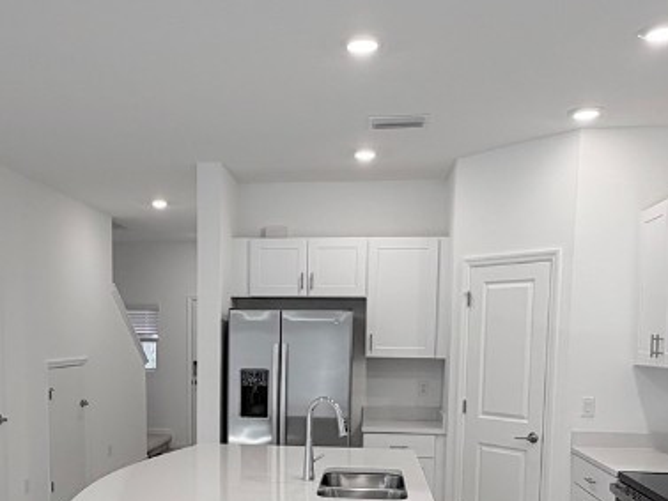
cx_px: 284
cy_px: 411
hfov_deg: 48.8
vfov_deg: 36.3
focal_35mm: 38
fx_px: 734
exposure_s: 1/120
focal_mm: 2.22
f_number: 2.2
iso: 125
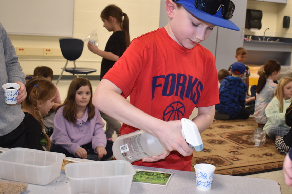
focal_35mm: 51
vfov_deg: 26.4
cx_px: 175
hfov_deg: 38.7
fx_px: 414
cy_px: 77
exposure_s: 1/100
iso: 800
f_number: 5
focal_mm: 28
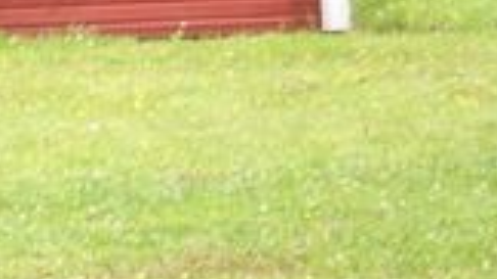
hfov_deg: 5.5
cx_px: -110
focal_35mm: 393
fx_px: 5177
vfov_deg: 3.1
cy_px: -273
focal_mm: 19.2
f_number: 4.3
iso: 64
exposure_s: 1/159
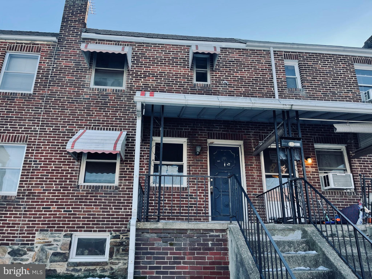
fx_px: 279
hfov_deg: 67.3
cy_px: 140
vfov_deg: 53.1
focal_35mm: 26
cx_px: 186
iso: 32
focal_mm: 5.1
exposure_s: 1/525
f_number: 1.6
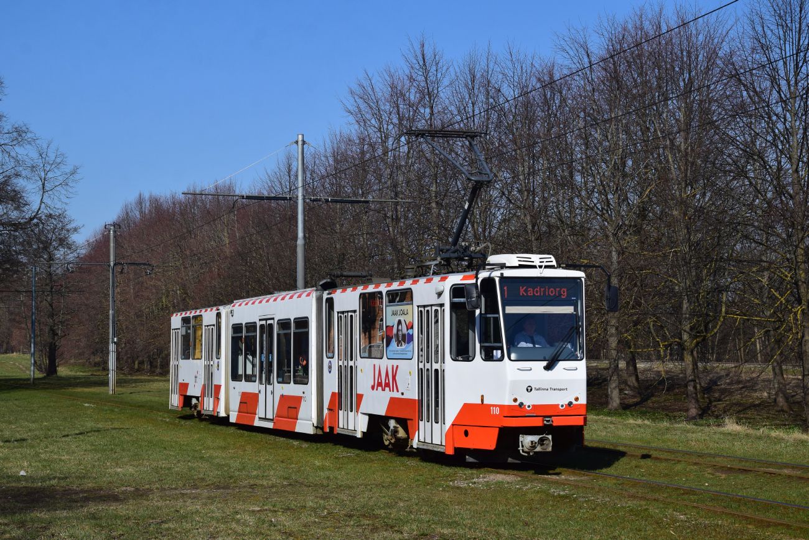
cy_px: 270
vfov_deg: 18.2
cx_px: 404
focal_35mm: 75
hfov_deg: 27.0
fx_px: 1685
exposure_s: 1/800
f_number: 6.3
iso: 200
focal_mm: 50
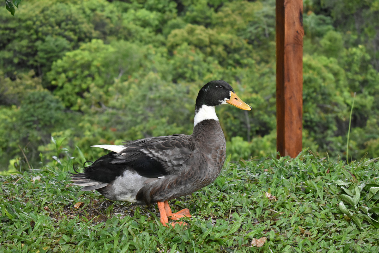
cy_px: 126
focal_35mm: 82
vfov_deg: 16.6
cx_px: 190
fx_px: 868
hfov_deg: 24.6
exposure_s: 1/500
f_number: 5.6
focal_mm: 55
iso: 3200
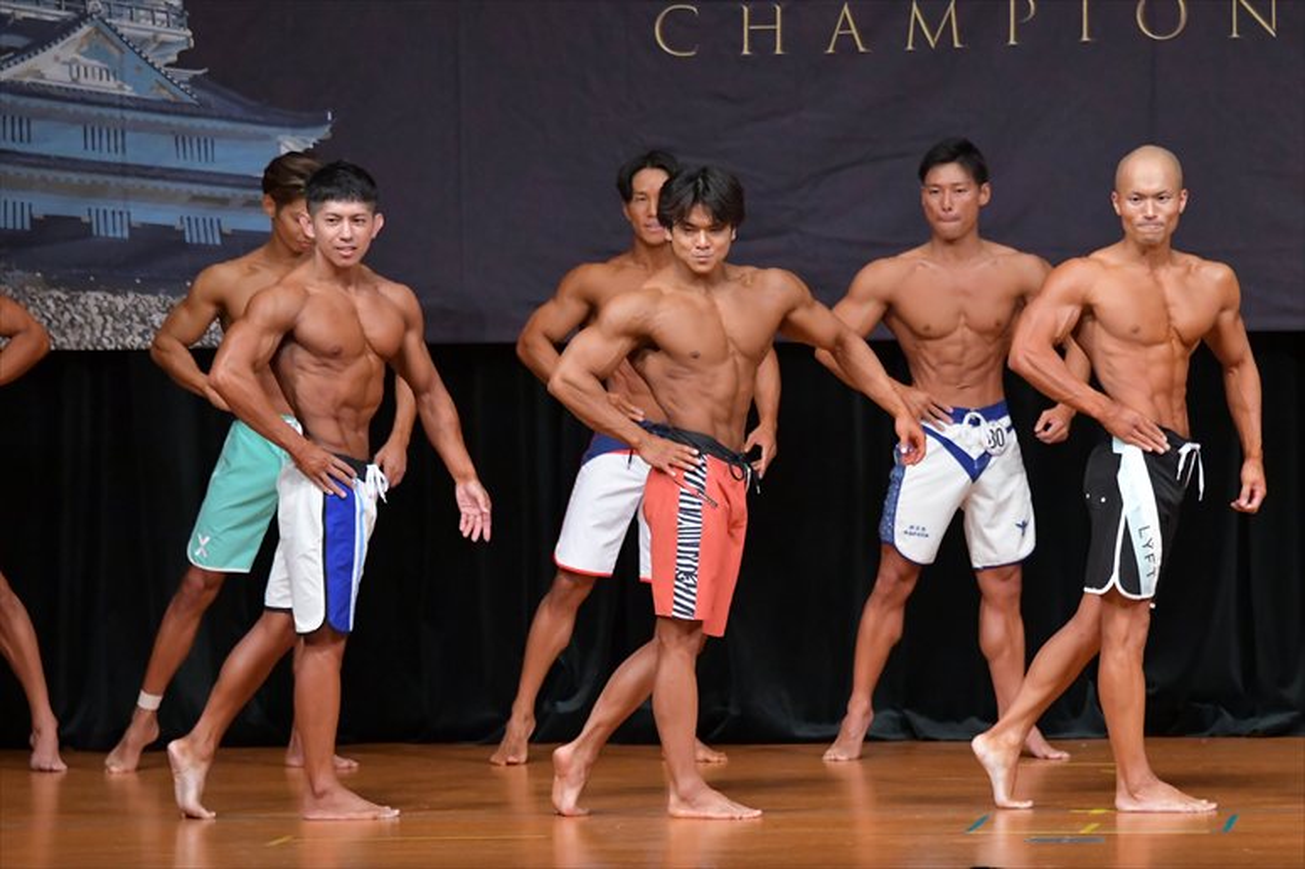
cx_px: 652
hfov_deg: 7.6
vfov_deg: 5.1
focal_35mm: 270
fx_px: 9783
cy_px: 434
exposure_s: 1/400
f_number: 5.6
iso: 5000
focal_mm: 180
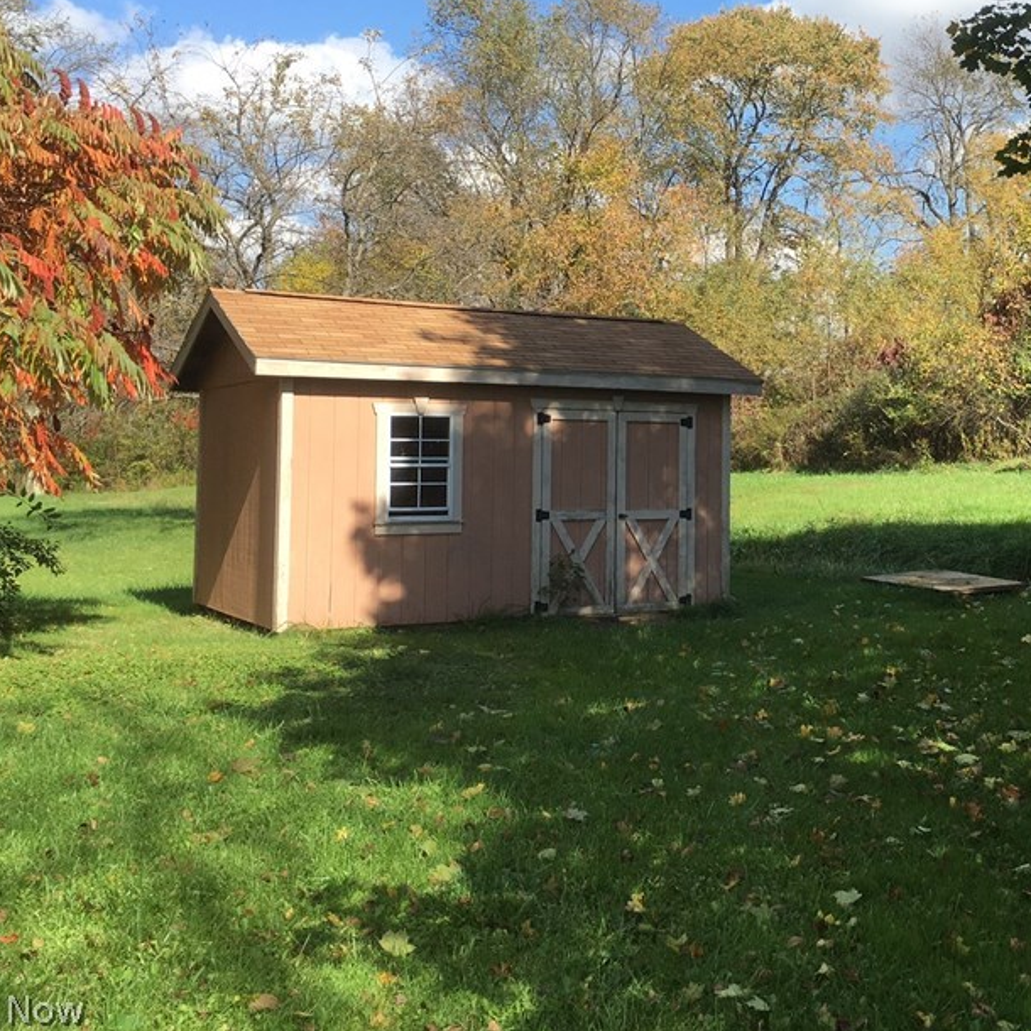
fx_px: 1449
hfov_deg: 38.2
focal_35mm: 43
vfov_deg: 38.9
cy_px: 389
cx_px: 774
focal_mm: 4.15
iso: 25
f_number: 2.2
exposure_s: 1/938
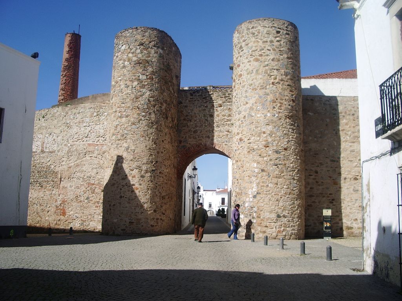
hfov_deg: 52.6
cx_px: 201
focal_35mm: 35
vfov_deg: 40.7
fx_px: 406
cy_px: 150
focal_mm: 5.8
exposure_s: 1/500
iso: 50
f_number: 4.3
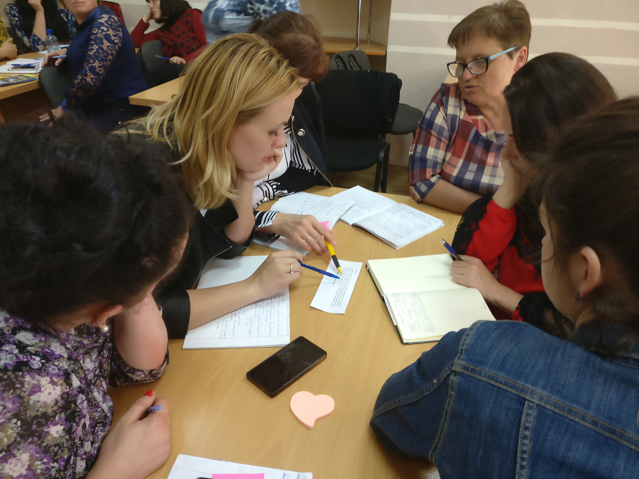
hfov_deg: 63.4
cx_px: 320
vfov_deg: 49.7
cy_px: 240
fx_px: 517
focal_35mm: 28
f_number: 2
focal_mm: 4.26
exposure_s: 1/25
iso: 500
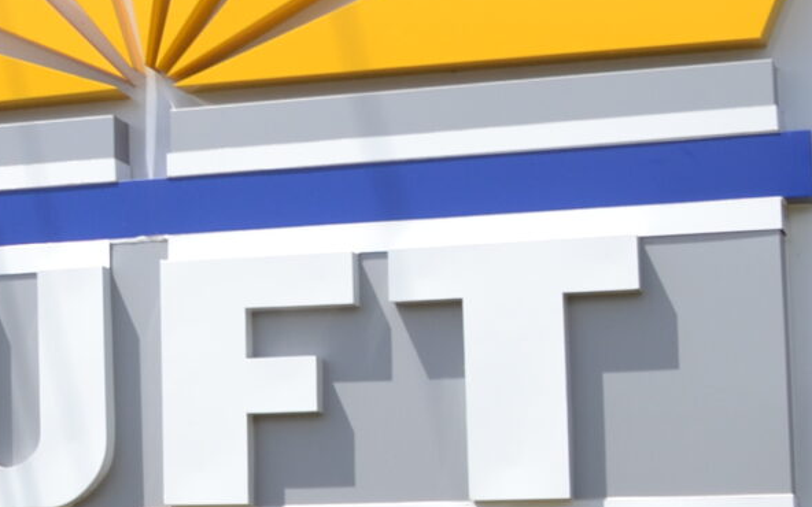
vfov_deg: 11.0
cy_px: 316
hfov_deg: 15.6
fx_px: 2633
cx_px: -525
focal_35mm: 119
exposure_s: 1/200
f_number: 8
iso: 100
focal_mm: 18
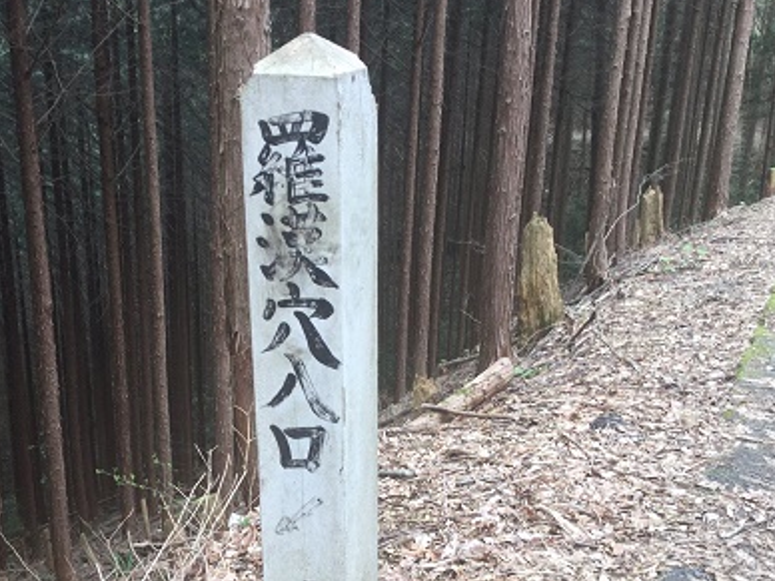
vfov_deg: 29.9
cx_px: 264
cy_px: 423
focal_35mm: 48
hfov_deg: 39.2
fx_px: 1075
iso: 32
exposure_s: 1/60
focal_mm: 3.3
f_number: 2.4
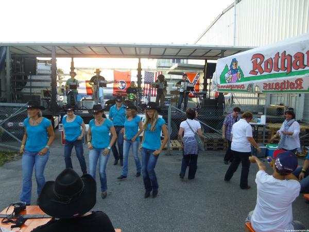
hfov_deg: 69.4
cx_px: 154
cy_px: 116
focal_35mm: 25
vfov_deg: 54.9
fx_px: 223
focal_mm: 4.5
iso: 125
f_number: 3.1
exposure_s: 1/60
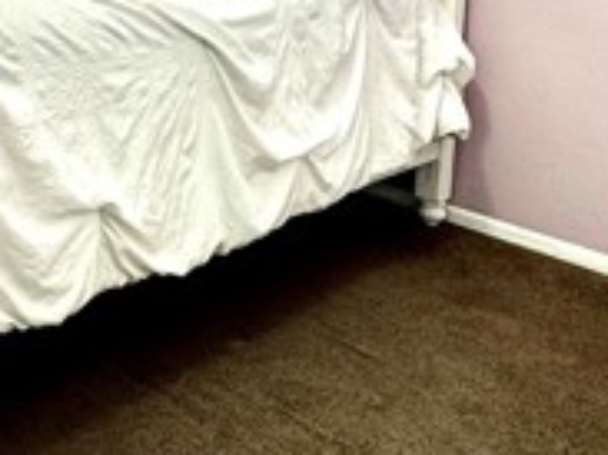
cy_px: -50
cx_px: -37
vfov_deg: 27.1
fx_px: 860
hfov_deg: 34.4
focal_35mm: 49
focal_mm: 2.22
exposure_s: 1/60
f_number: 2.2
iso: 200
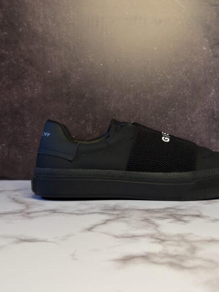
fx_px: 379
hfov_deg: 32.0
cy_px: 151
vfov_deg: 42.1
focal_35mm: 45
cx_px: 138
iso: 200
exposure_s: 1/60
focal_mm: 6.76
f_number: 1.78
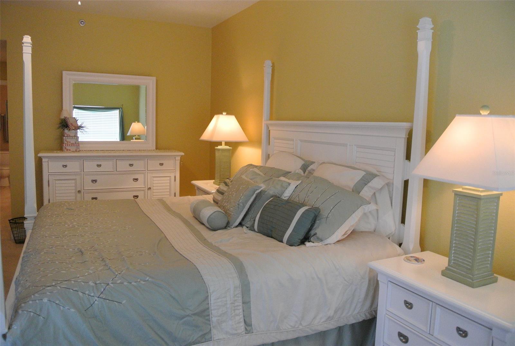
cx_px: 258
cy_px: 173
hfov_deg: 67.3
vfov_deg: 48.1
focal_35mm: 27
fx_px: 387
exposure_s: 1/160
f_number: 3.5
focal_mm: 10
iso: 1600
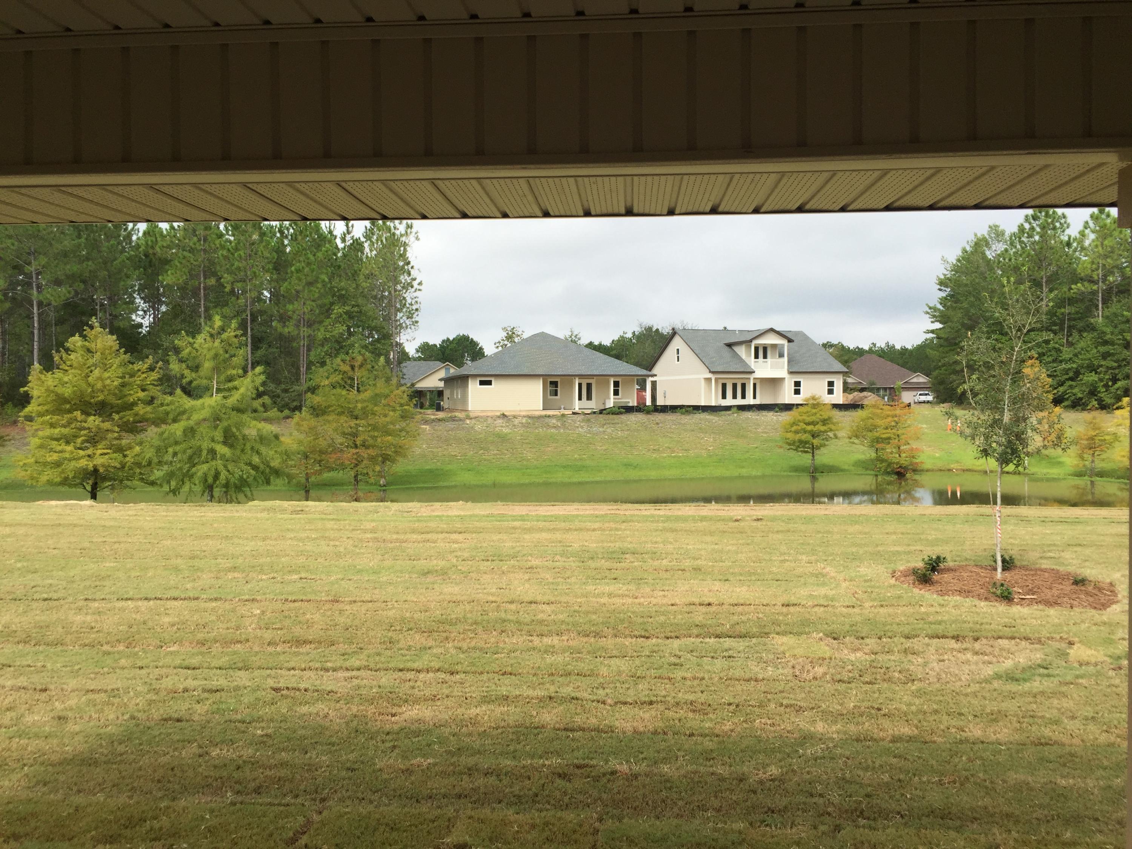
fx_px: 948
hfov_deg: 61.7
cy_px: 424
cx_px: 566
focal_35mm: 29
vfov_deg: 48.2
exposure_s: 1/1647
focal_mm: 4.15
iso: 32
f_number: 2.2
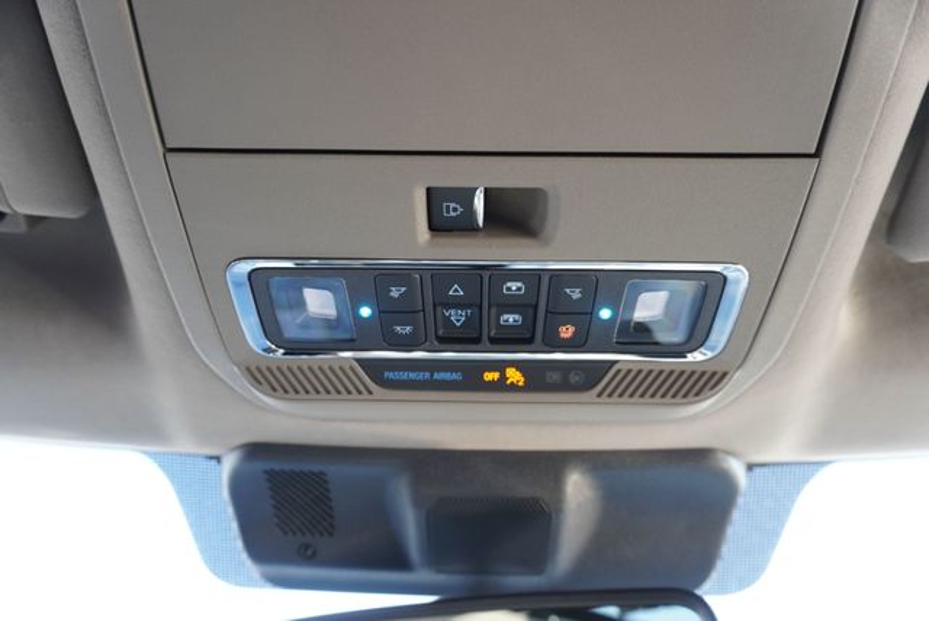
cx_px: 464
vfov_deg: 53.2
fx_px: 620
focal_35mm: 24
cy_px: 310
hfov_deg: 73.7
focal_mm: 16
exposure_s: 1/60
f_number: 4
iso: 400
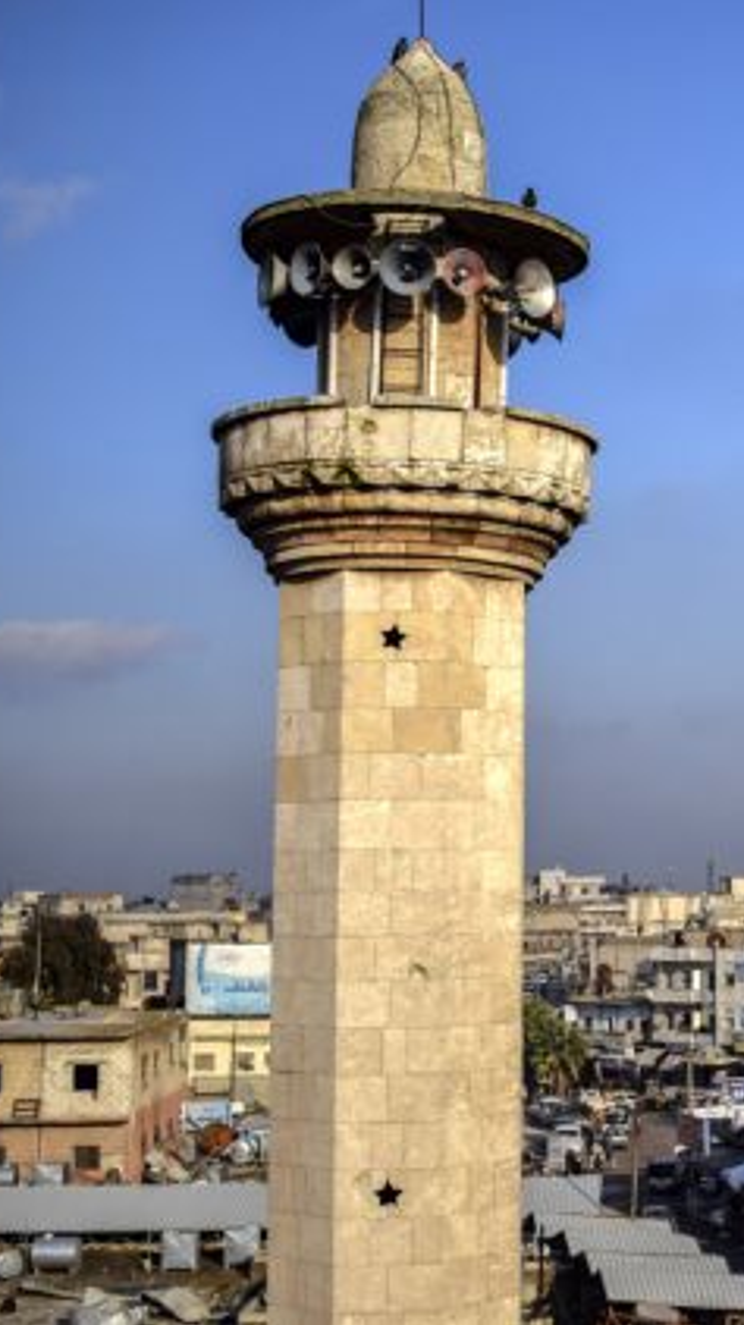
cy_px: 658
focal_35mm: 62
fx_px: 2177
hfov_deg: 18.3
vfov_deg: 33.8
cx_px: 907
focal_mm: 26
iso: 100
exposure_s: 1/1600
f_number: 4.5
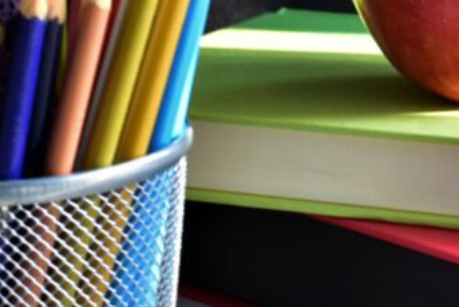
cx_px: 485
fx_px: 2897
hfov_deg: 9.0
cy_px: -109
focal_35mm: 227
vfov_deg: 6.0
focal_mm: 50
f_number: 8
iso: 100
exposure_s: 1/5
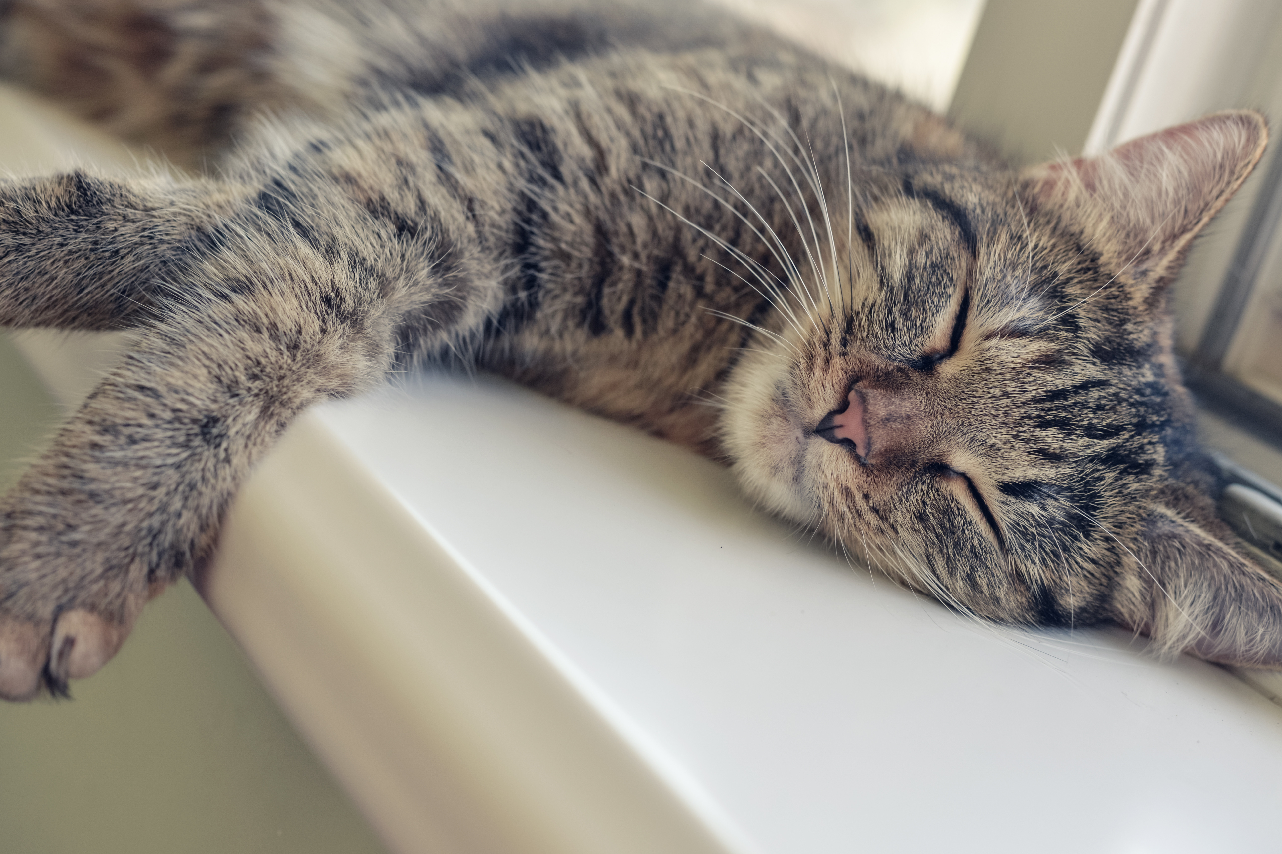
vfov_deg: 19.4
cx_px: 632
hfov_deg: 28.8
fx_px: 2493
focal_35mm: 70
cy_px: 367
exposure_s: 1/200
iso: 500
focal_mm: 60
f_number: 5
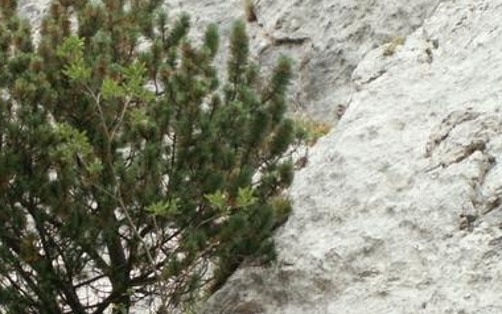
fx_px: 2587
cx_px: 92
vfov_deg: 7.0
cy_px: 185
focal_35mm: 189
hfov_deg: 11.0
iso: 50
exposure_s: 1/50
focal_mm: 17.36
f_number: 3.5
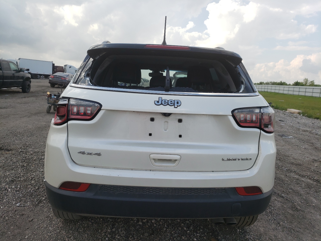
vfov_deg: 53.1
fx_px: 241
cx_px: 160
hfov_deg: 67.3
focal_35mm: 26
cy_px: 120
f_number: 1.5
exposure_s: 1/2000
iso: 50
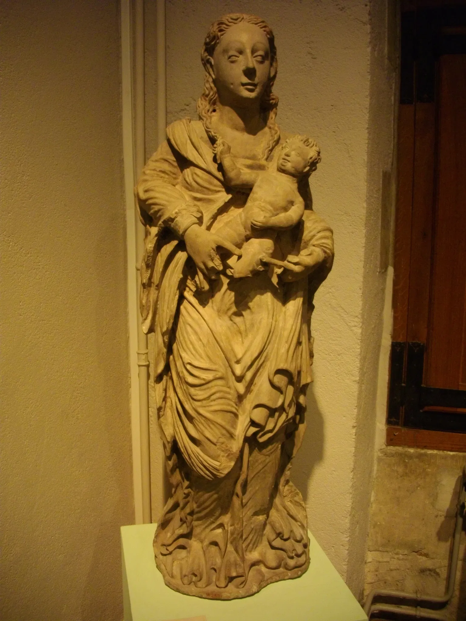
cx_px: 233
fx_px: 664
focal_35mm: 37
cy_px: 310
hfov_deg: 38.7
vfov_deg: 50.1
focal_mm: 6.2
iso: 293
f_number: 2.8
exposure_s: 1/50
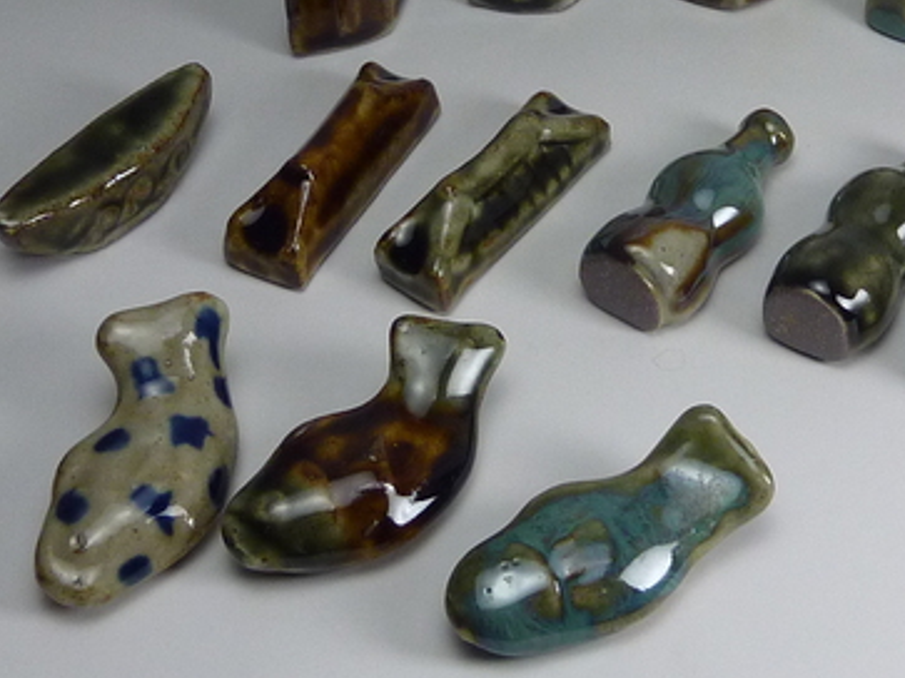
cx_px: 653
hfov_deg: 26.8
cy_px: 218
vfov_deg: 20.3
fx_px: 1882
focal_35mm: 72
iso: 160
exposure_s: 1/30
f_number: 3.3
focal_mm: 4.1
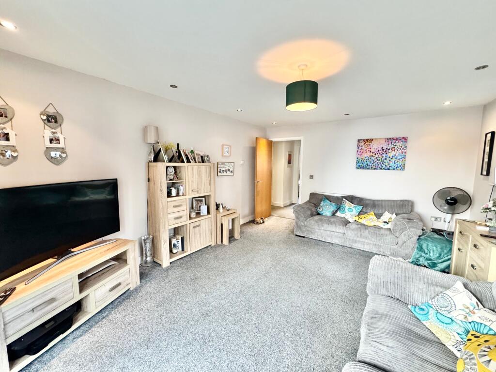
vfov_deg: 85.7
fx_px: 201
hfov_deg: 102.1
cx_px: 248
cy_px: 186
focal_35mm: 14
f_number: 2.2
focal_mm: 2.22
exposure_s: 1/100
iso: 320
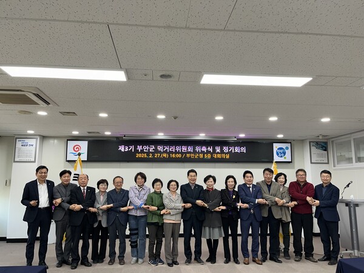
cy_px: 136
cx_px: 182
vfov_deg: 53.1
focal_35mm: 26
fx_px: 273
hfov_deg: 67.3
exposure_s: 1/120
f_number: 1.6
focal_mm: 5.1
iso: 100
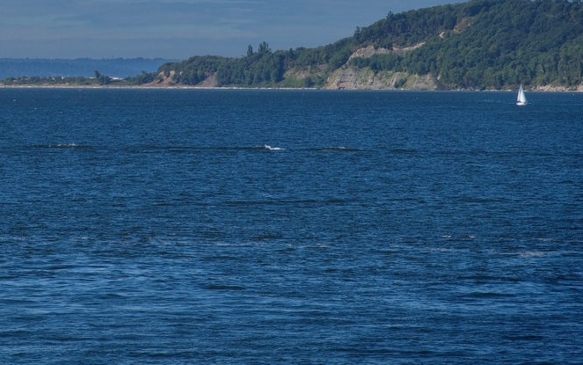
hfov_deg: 8.9
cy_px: 52
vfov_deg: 5.6
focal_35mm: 236
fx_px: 3751
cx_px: 154
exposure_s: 1/250
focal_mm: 120
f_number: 22
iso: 500
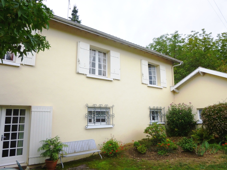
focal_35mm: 25
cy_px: 85
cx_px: 114
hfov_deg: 69.4
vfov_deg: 54.9
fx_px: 164
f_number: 3.1
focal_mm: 4.5
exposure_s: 1/500
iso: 100
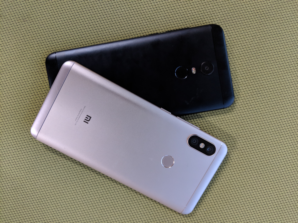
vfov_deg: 51.4
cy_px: 112
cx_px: 149
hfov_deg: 65.3
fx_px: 232
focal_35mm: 27
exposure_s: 1/50
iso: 328
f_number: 1.8
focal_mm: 4.44
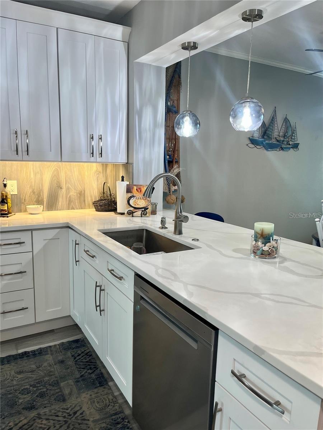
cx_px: 162
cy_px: 215
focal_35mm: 26
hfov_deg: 53.1
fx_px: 323
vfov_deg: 67.3
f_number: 1.6
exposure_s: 1/120
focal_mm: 5.1
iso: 125
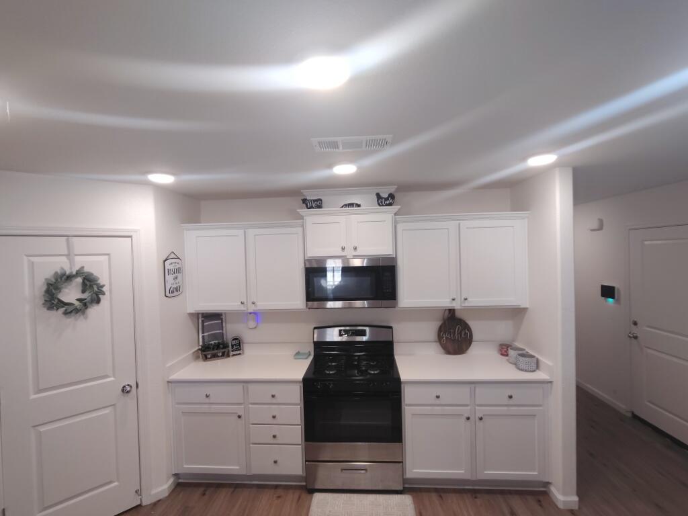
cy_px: 258
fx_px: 318
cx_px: 344
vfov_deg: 78.1
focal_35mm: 16
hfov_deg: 94.5
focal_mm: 2.13
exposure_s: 1/60
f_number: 2.2
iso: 241
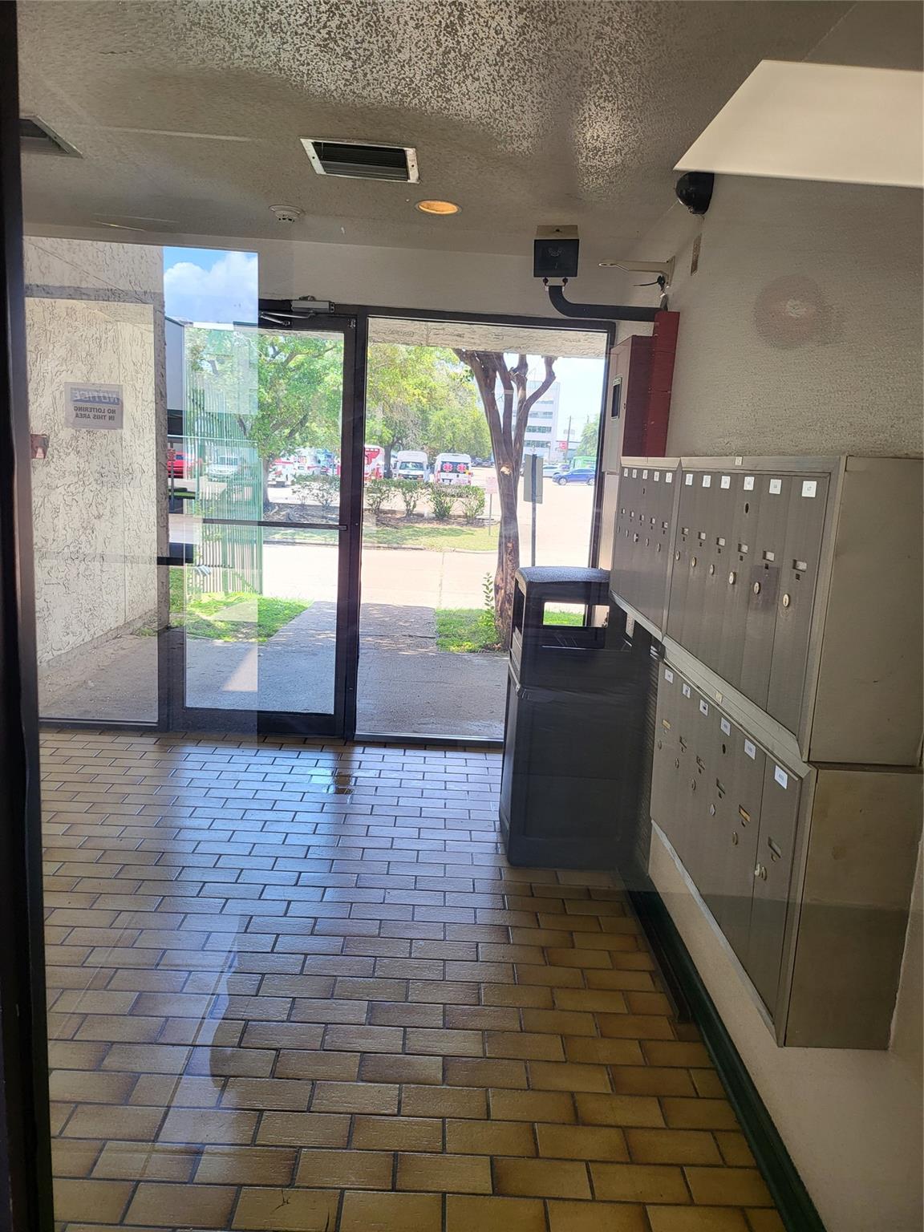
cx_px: 462
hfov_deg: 56.8
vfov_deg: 71.6
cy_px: 616
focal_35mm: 24
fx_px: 854
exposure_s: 1/120
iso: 40
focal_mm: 5
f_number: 1.8
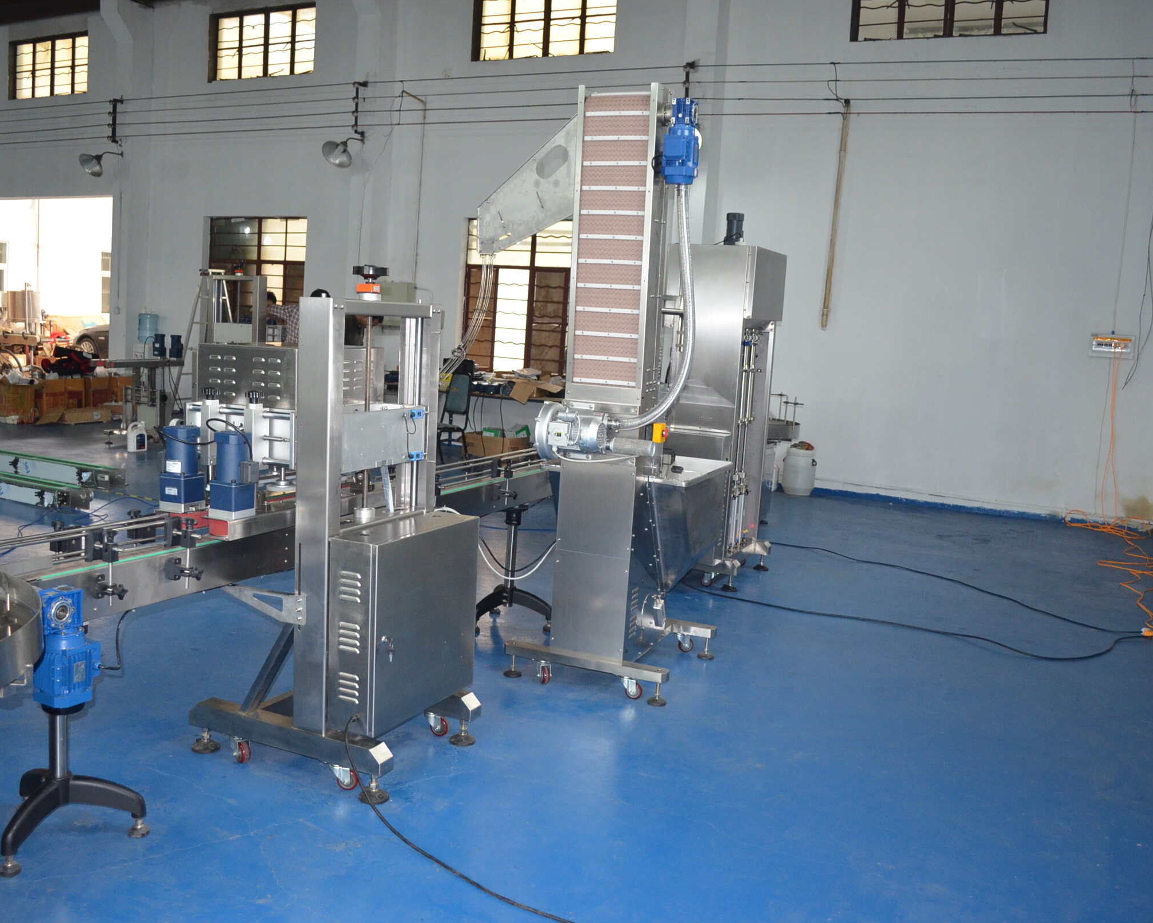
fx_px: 1058
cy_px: 457
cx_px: 531
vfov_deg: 47.1
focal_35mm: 31
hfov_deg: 57.1
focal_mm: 18
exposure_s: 1/60
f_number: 3.5
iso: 1250
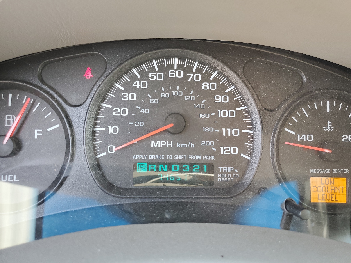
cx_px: 176
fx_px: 264
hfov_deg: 67.3
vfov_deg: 53.1
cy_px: 132
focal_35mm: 26
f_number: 1.5
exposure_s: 1/60.2
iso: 58
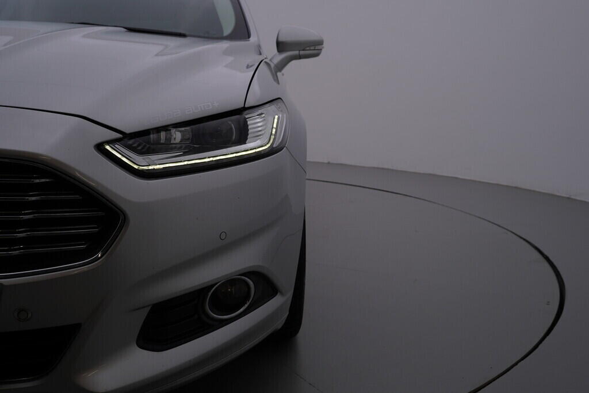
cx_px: 294
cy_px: 196
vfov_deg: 36.9
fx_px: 589
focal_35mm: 36
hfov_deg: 53.1
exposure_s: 1/160
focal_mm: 24
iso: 125
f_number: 5.6
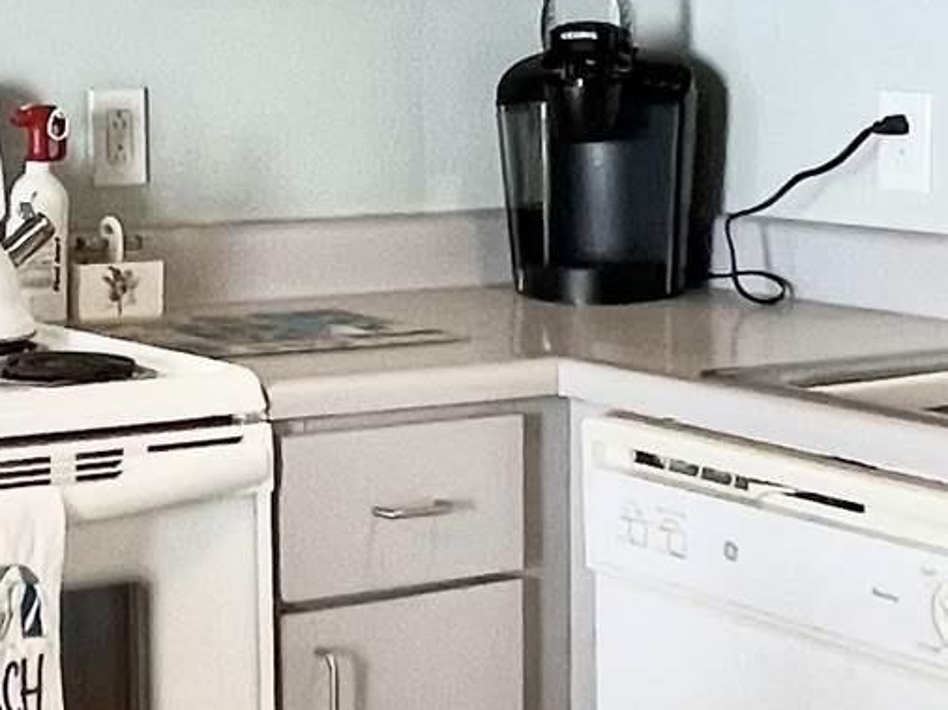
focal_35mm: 79
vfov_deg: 18.3
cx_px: 49
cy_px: 68
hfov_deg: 23.9
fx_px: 2162
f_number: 1.8
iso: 200
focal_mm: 1.57
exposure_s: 1/120
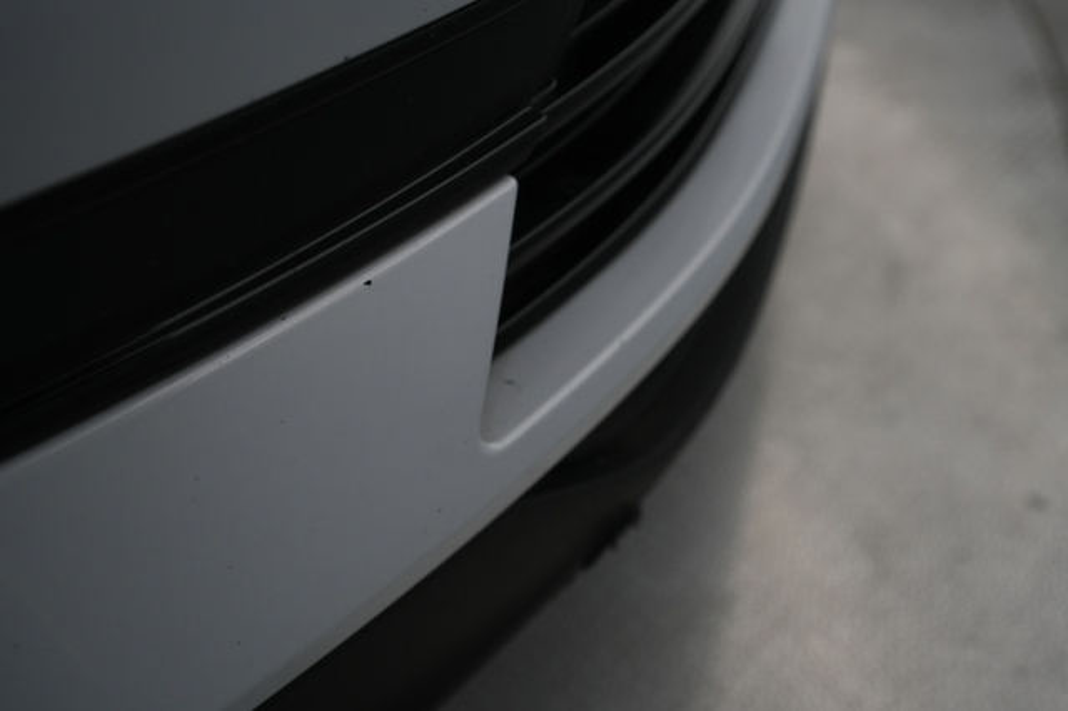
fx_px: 830
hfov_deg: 65.5
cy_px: 356
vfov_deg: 46.4
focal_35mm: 28
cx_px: 534
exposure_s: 1/100
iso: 1250
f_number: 4.5
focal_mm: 28
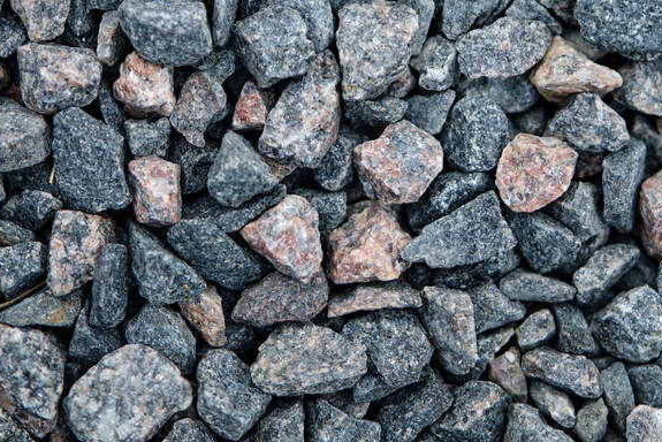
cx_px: 410
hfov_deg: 17.9
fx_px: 2097
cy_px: -31
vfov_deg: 11.9
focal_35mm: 114
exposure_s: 1/80
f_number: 1.2
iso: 160
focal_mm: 27
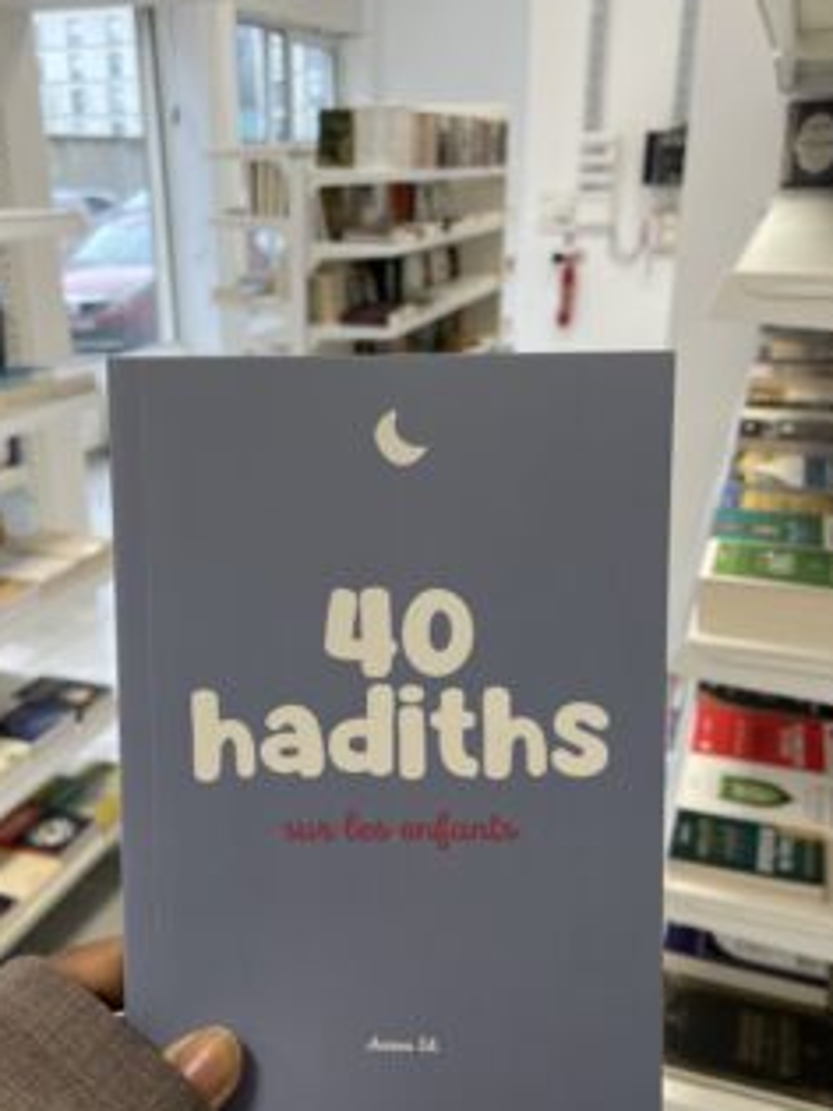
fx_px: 1060
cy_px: 649
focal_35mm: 33
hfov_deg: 42.8
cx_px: 342
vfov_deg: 55.1
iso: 100
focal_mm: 4.2
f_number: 1.6
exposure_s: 1/100
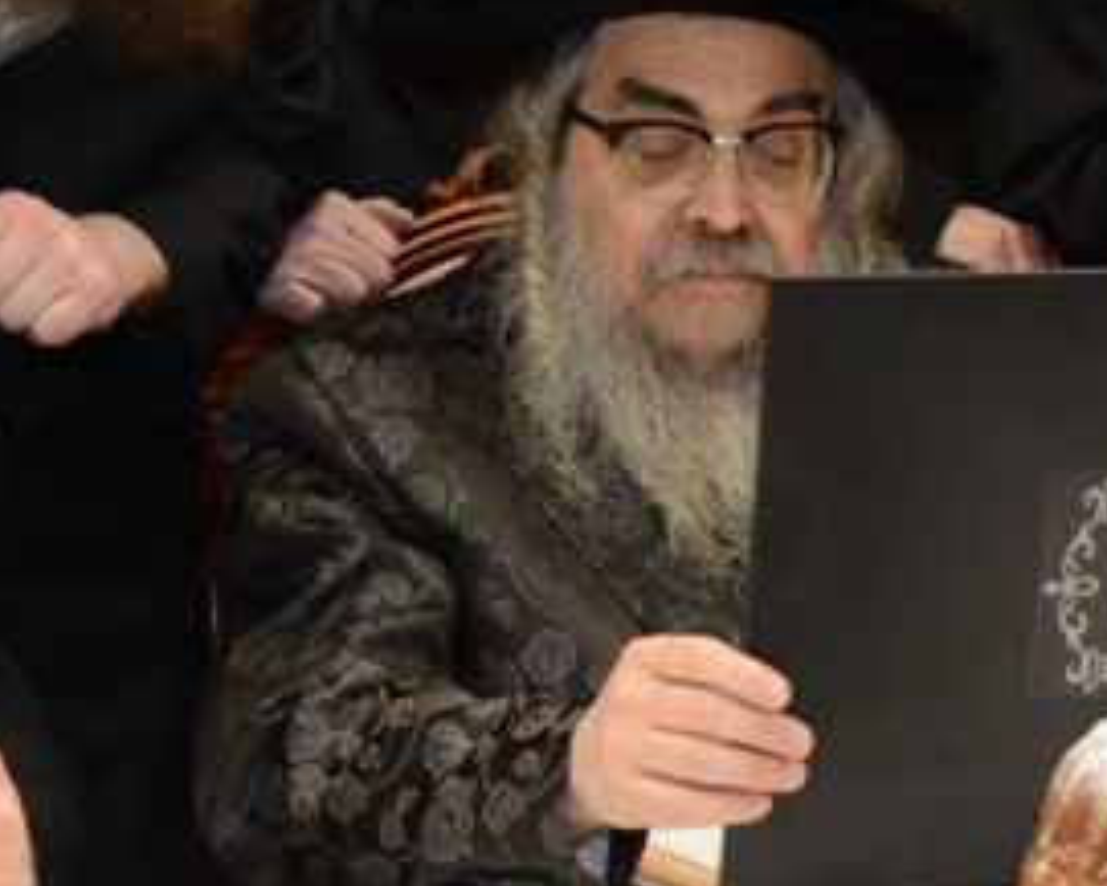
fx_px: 4064
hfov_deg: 15.5
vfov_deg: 12.4
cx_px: 772
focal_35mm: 124
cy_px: 263
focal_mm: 35
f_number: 5
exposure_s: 1/200
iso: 1600
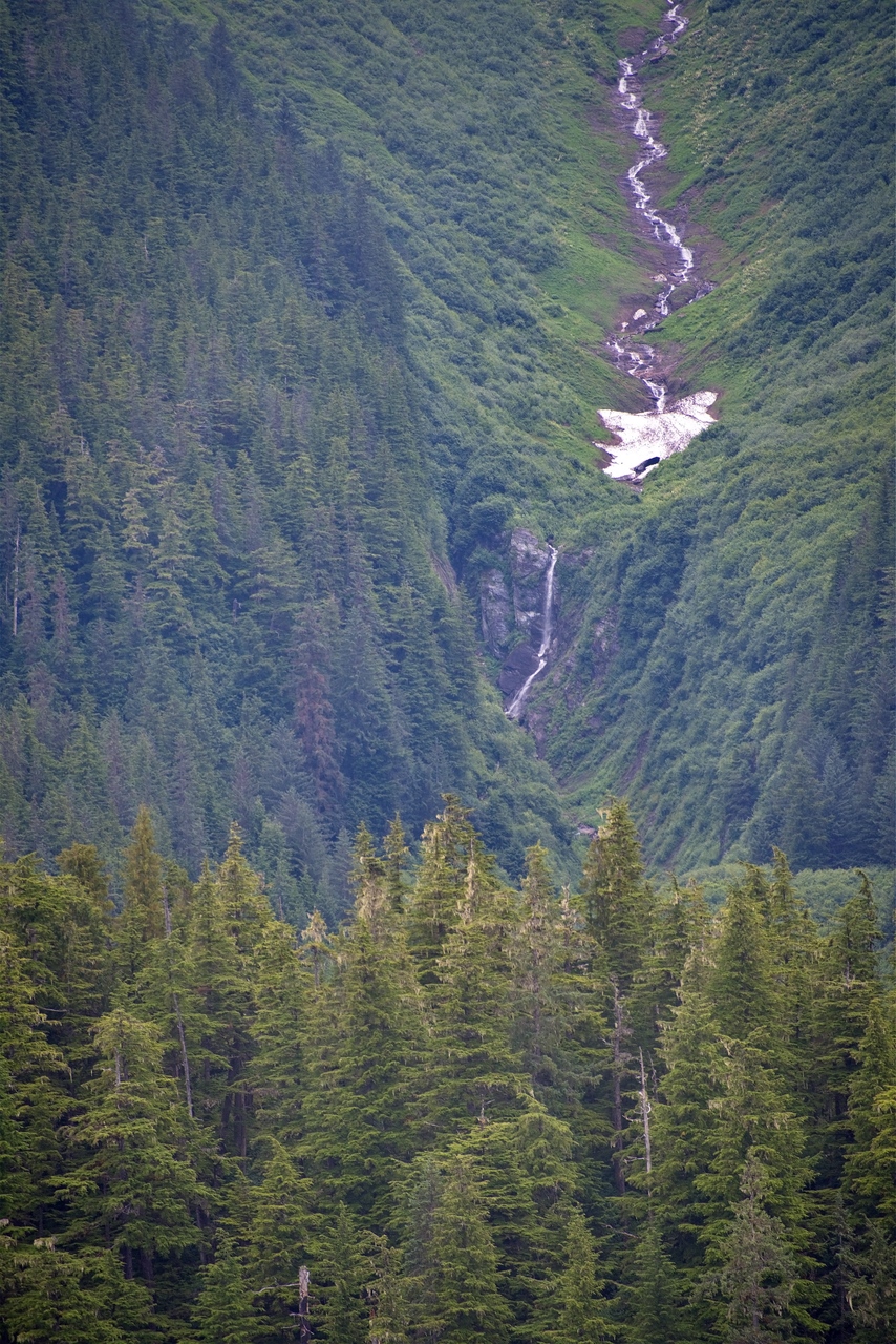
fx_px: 11193
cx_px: 448
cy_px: 672
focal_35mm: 300
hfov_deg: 4.6
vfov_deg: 6.9
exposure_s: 1/640
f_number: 5.6
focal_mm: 300
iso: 720
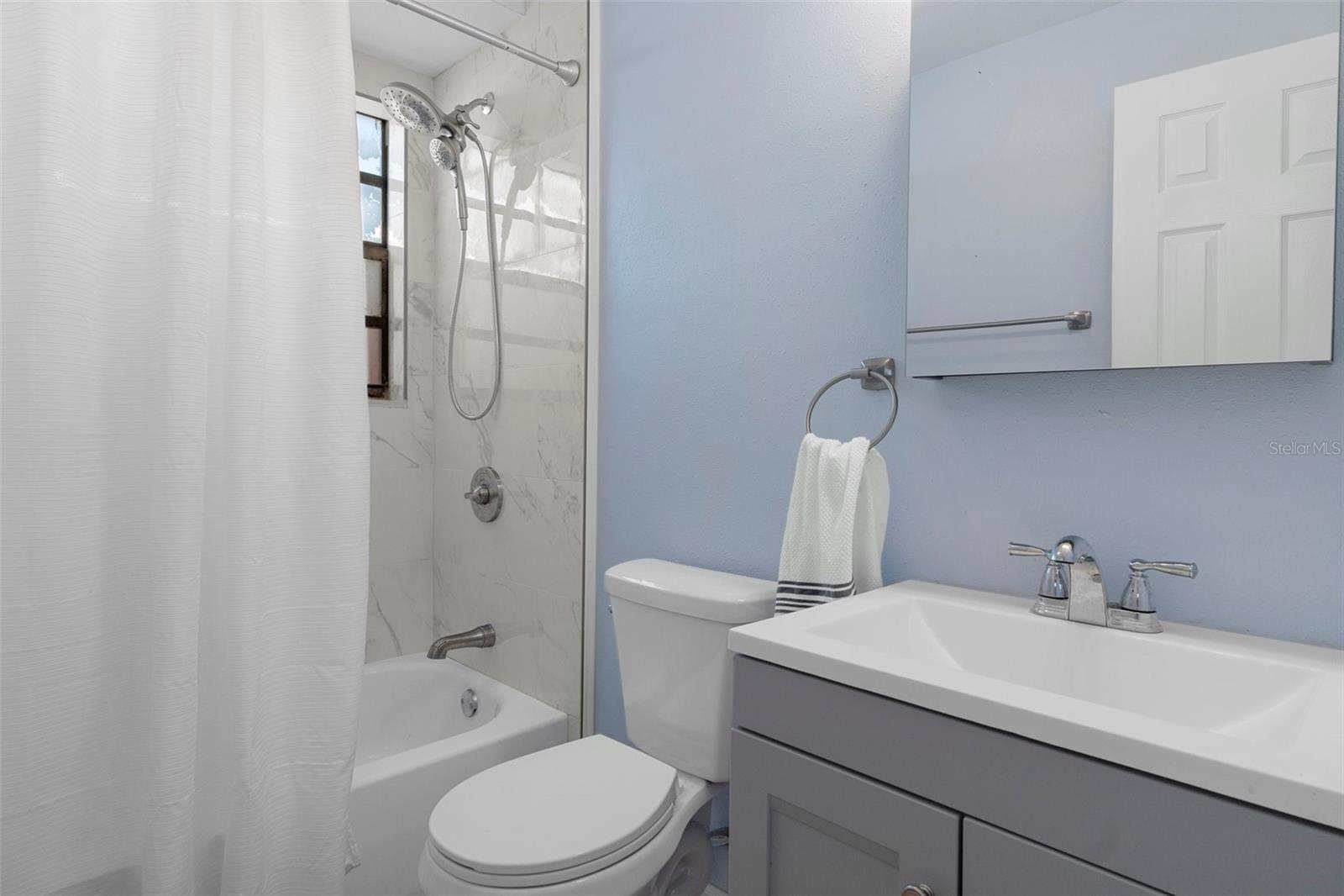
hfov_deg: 85.4
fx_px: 728
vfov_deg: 63.2
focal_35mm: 20
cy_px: 448
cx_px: 672
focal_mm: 13
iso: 320
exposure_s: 1/10
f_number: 8
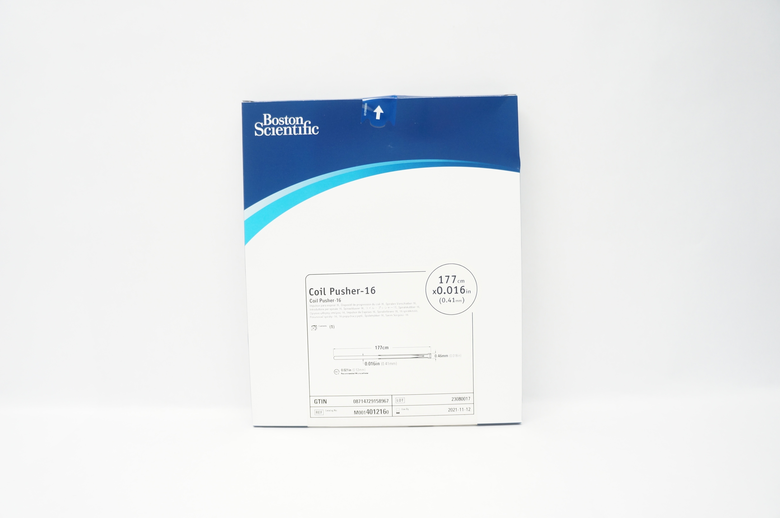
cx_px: 390
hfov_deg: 67.4
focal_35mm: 27
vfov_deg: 47.8
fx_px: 584
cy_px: 259
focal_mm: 18
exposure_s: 1/80
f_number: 3.5
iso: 400
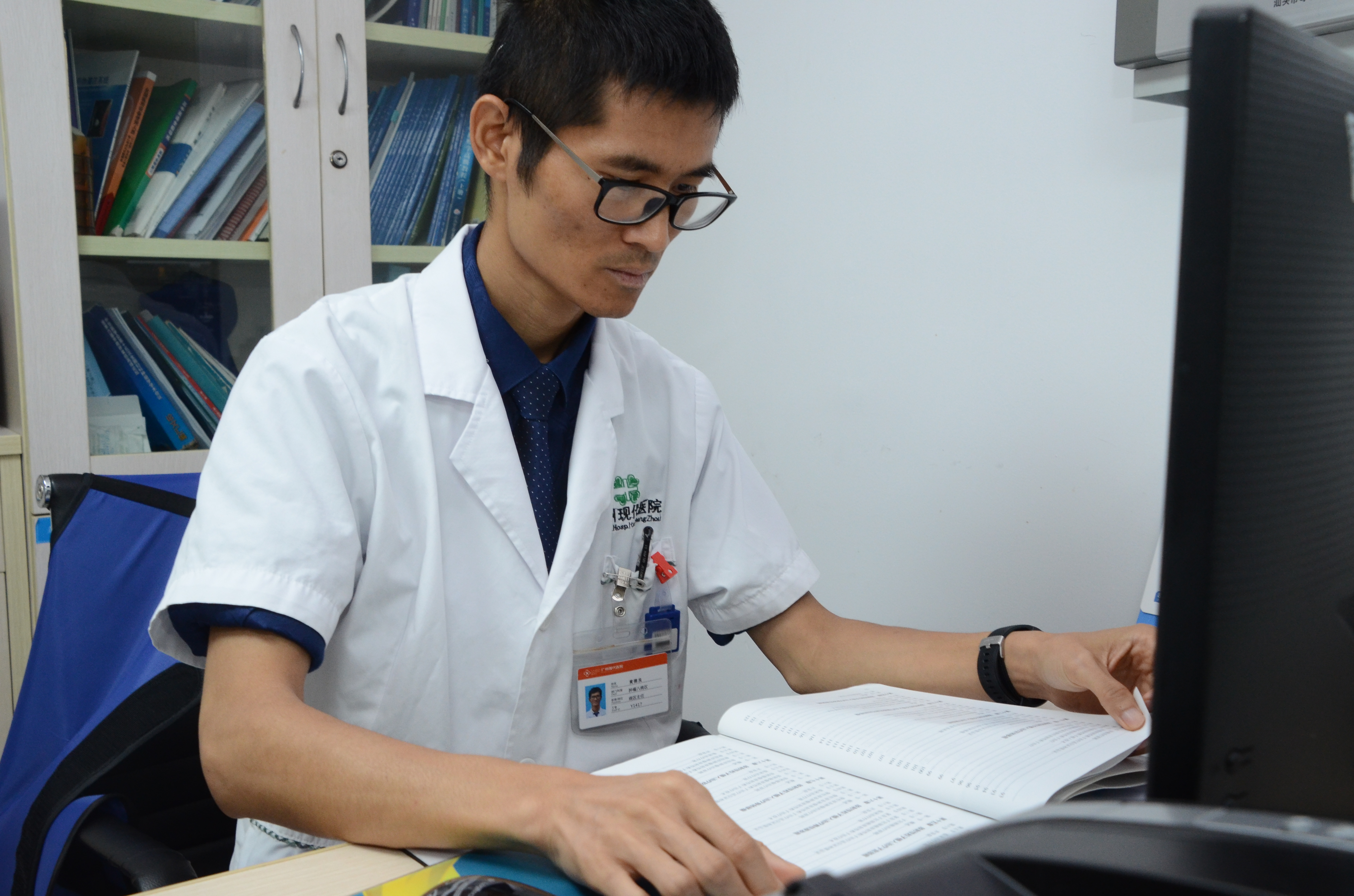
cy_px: 448
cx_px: 677
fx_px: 1239
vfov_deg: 39.8
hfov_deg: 57.3
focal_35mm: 33
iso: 1250
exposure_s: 1/60
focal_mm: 22
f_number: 7.1
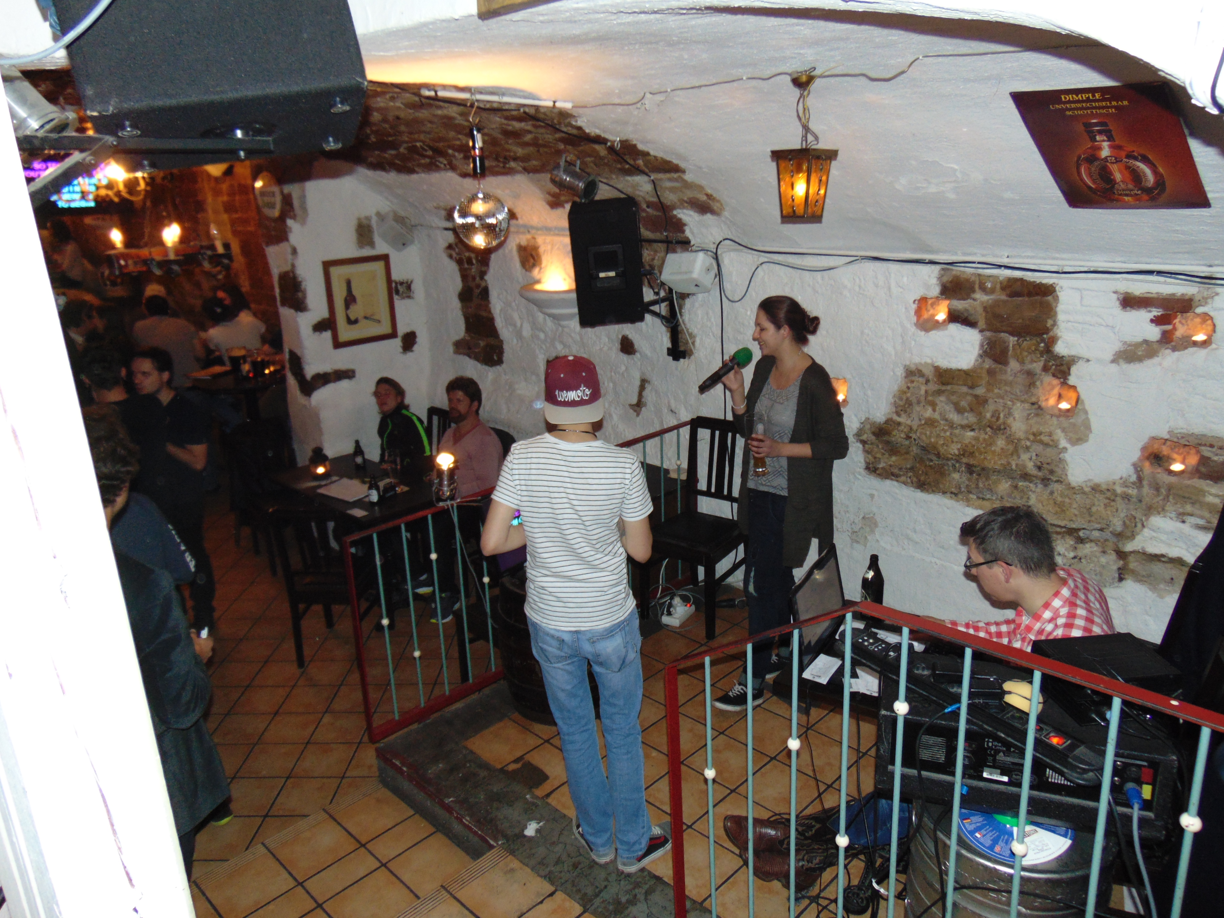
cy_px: 459
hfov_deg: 69.4
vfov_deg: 54.9
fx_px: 884
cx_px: 612
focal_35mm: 25
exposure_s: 1/8
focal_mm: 4.5
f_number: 3
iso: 200
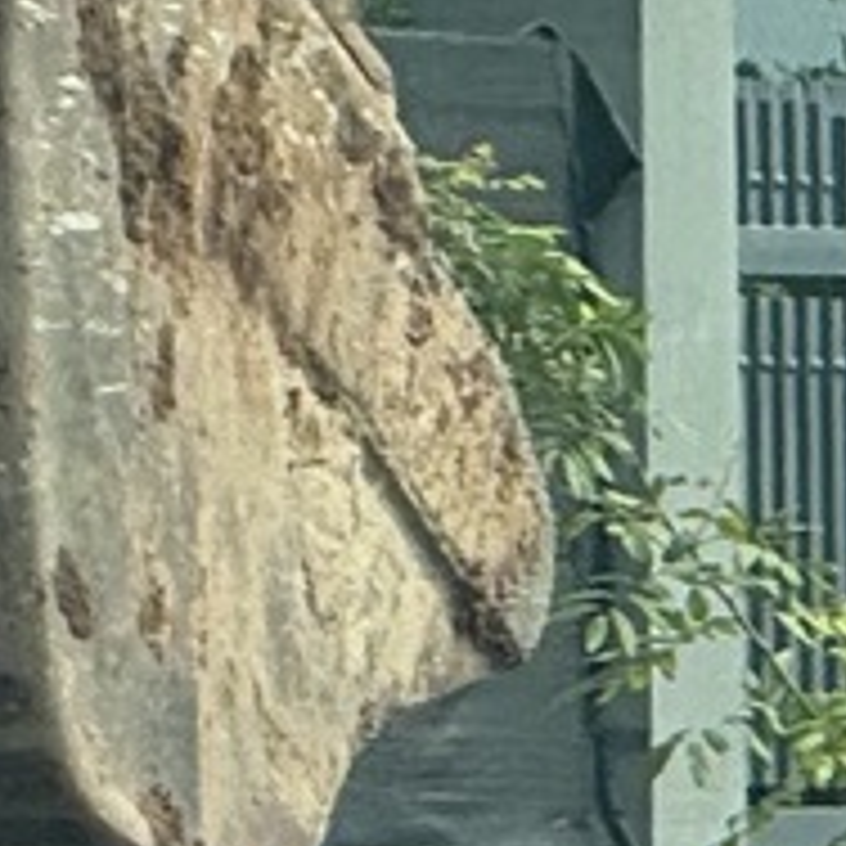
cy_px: -248
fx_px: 31245
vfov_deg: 1.6
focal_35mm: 1130
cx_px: -1876
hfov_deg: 1.5
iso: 50
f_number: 2.8
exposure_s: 1/567
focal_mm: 15.66
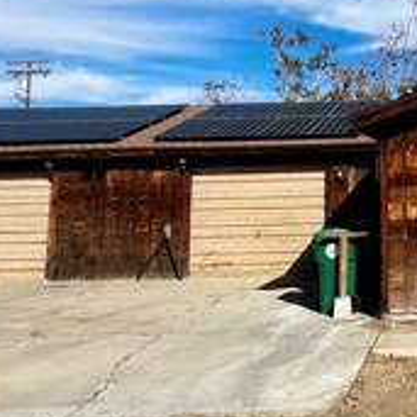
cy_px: 100
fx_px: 586
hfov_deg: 33.3
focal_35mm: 43
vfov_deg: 38.1
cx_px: 478
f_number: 1.8
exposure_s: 1/2222
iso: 32
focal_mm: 1.57
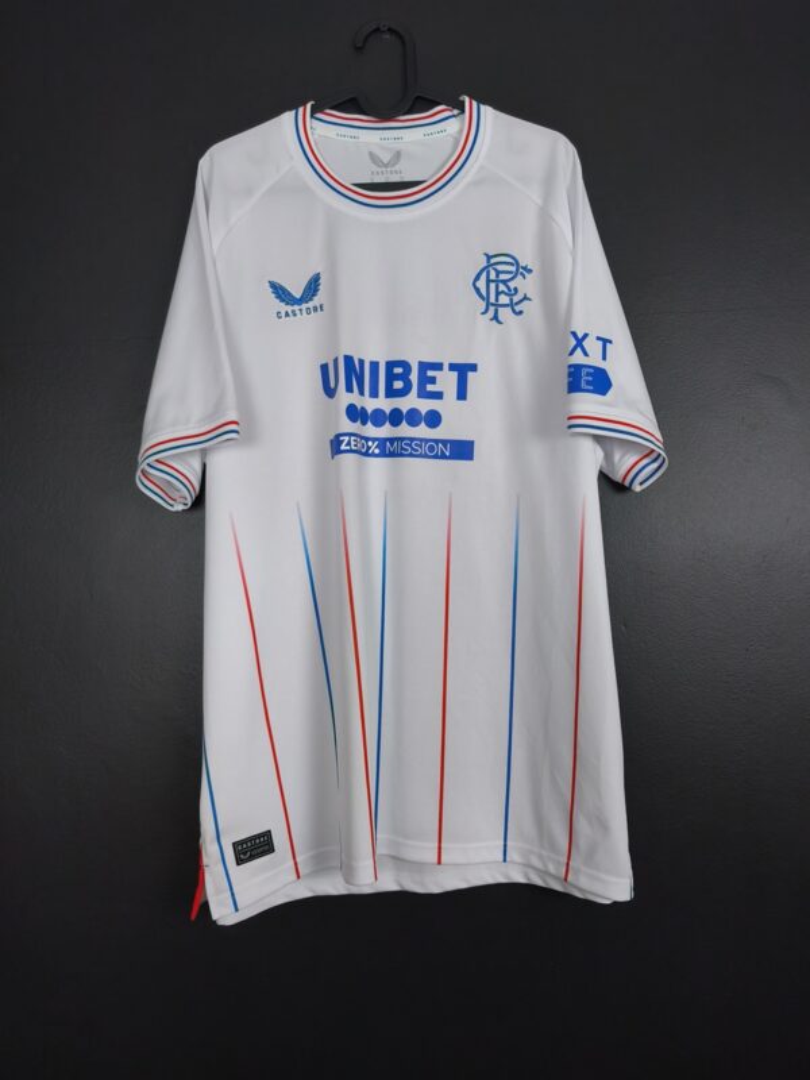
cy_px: 540
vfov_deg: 73.9
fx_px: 718
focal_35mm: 23
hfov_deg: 58.9
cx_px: 405
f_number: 1.6
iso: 400
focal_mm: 6.57
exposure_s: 1/160
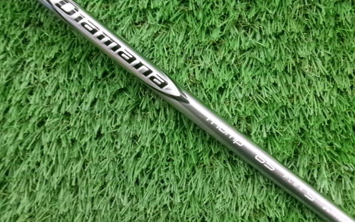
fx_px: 290
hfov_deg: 62.9
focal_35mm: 30
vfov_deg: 41.8
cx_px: 177
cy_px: 99
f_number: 3.9
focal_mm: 5.1
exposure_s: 1/34
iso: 800
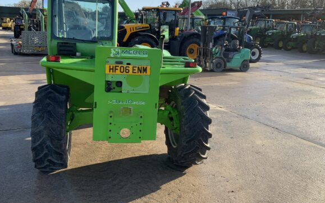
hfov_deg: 56.6
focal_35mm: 34
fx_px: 301
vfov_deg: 37.1
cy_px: 76
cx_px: 148
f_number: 1.8
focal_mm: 3
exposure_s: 1/962
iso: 16
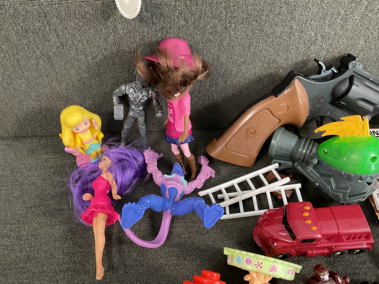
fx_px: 318
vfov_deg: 48.2
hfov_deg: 61.7
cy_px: 142
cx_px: 190
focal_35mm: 29
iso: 250
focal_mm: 3
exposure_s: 1/40
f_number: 1.8
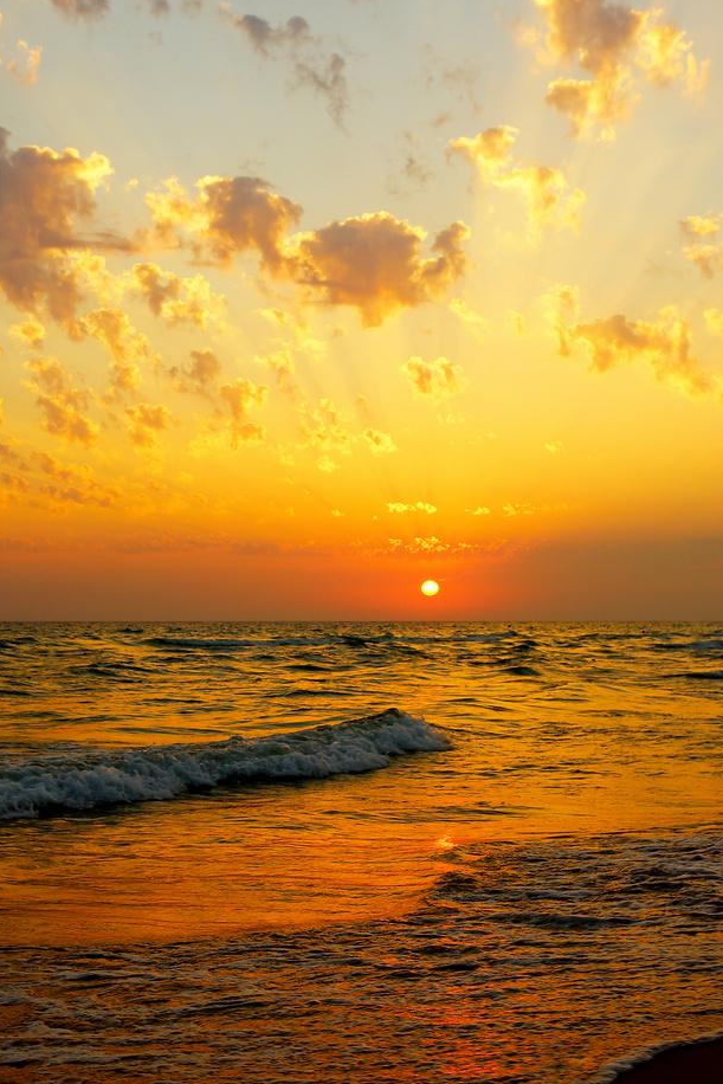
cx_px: 328
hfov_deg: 24.6
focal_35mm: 55
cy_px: 547
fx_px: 1656
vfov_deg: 36.2
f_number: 5
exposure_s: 1/100
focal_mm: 24
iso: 64
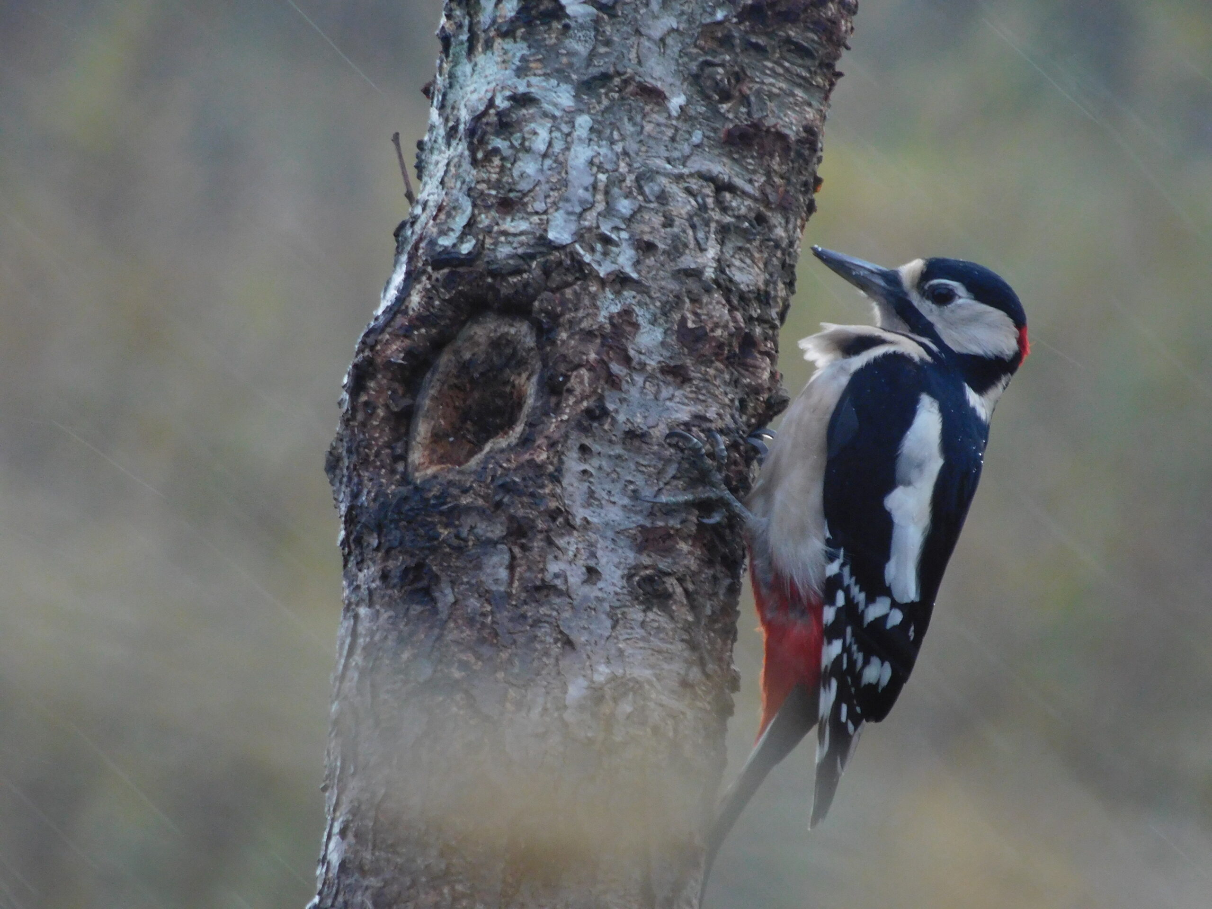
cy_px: 454
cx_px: 606
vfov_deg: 1.7
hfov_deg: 2.3
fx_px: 29936
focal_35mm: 855
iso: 400
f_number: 6.5
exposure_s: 1/100
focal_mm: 152
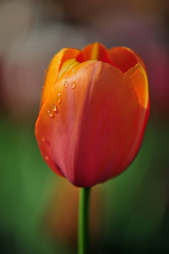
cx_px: 84
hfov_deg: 6.9
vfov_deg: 10.3
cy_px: 127
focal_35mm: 200
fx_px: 1411
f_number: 4
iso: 250
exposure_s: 1/1250
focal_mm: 200
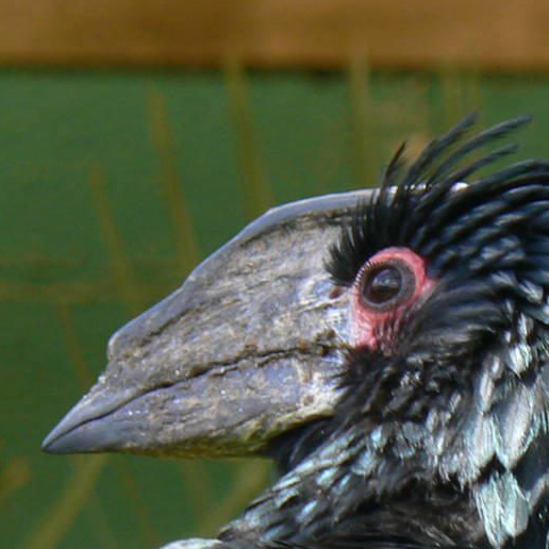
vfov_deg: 2.6
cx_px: 304
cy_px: 506
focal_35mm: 680
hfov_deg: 2.6
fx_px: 12201
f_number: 4
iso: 80
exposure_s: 1/125
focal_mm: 41.3
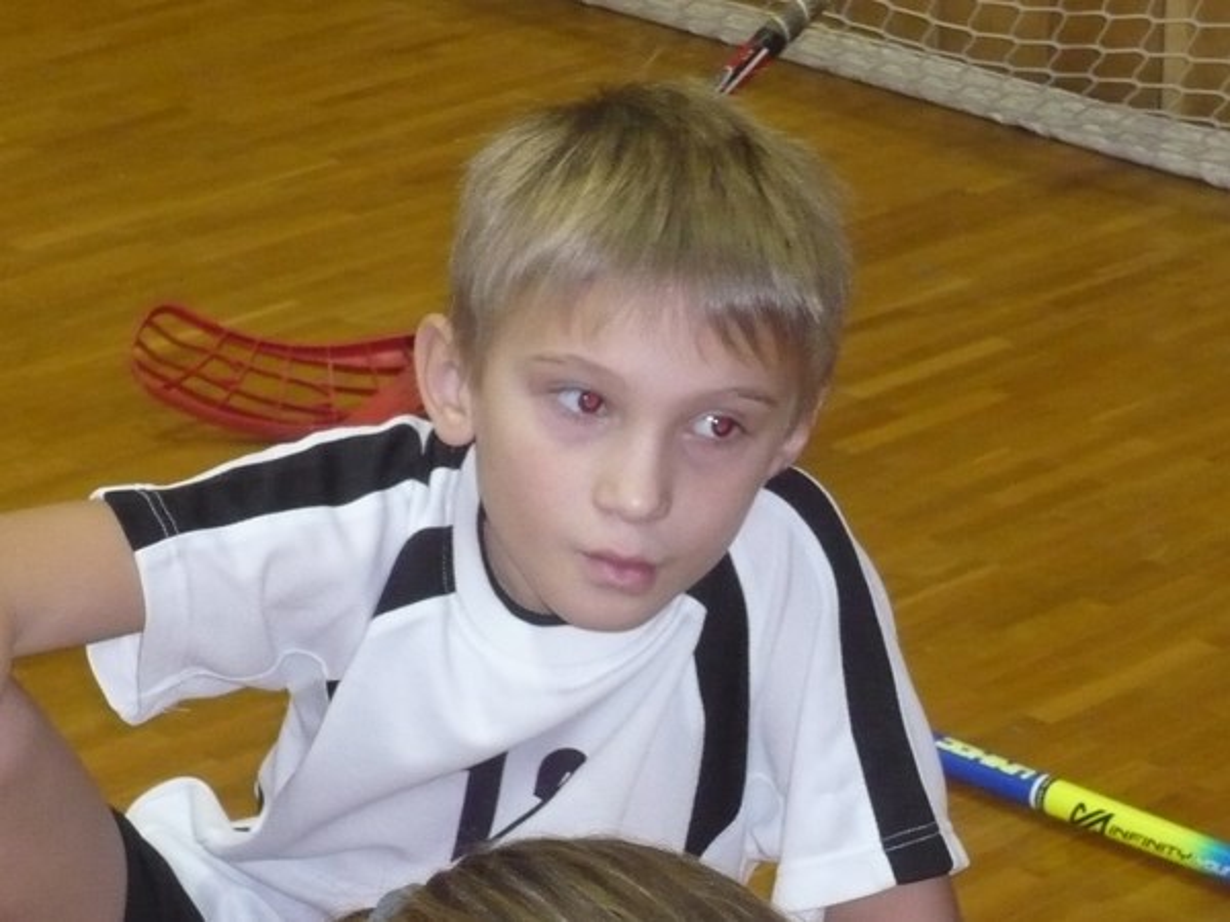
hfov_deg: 13.7
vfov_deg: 10.3
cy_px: 461
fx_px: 5117
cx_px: 615
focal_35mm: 144
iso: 500
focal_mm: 17.4
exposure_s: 1/30
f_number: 5
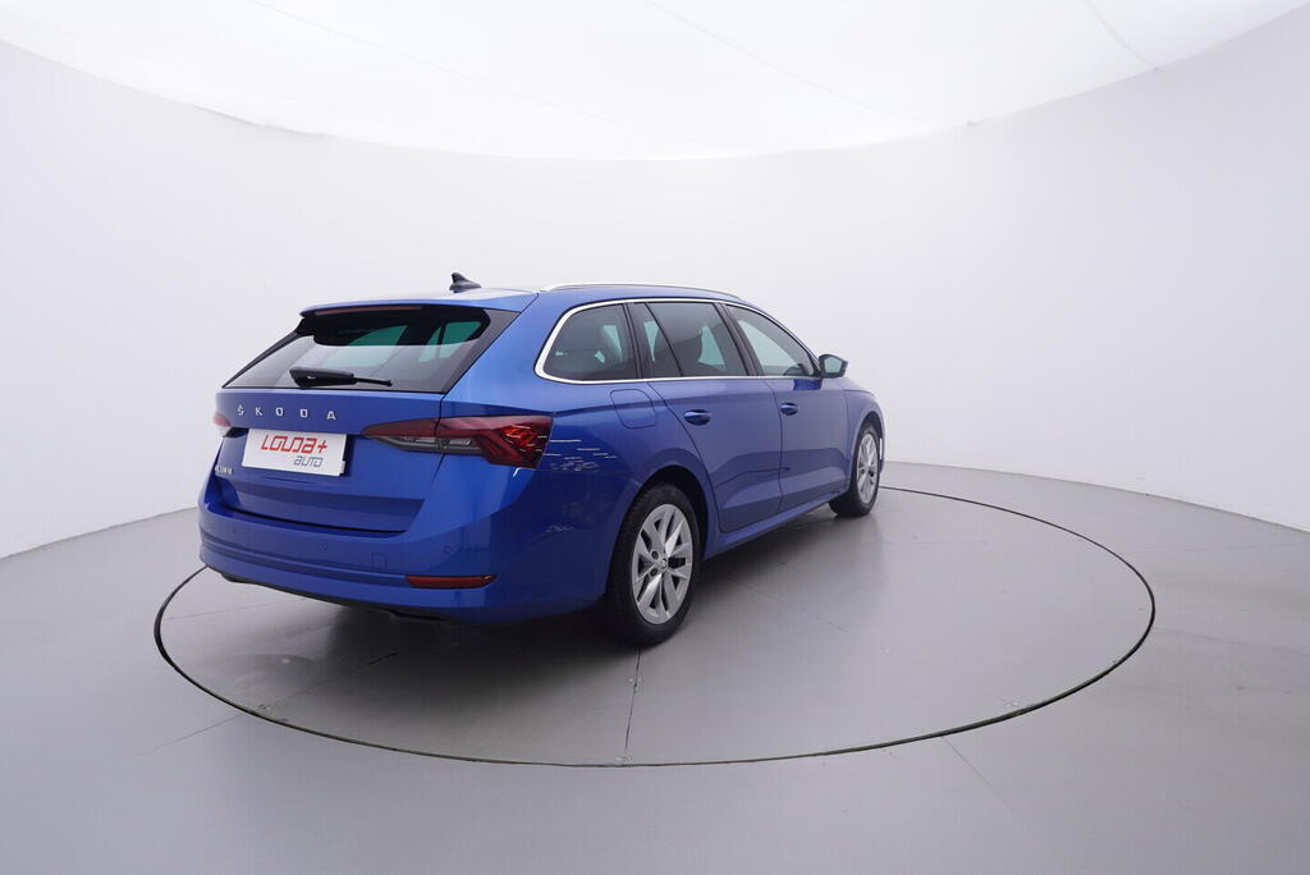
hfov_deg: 77.3
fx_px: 819
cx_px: 655
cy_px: 438
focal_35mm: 22
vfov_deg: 56.2
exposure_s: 1/80
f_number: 5
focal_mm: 15
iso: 200
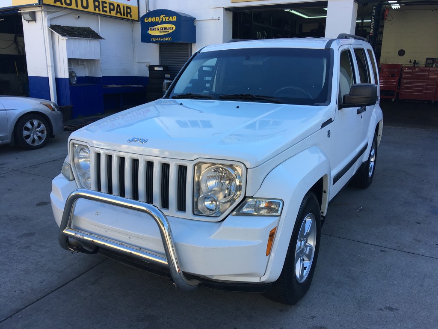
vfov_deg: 48.2
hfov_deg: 61.7
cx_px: 219
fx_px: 367
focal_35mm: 29
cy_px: 164
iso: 25
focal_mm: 4.15
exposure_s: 1/340
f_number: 2.2
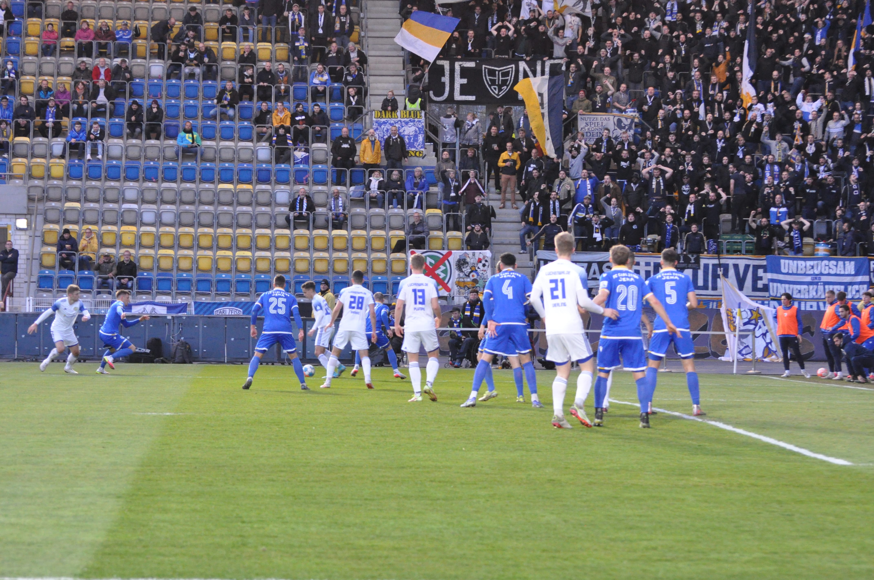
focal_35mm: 138
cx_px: 437
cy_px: 290
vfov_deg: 9.9
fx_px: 3346
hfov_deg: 14.9
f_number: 5
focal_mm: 92
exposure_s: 1/200
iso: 2200
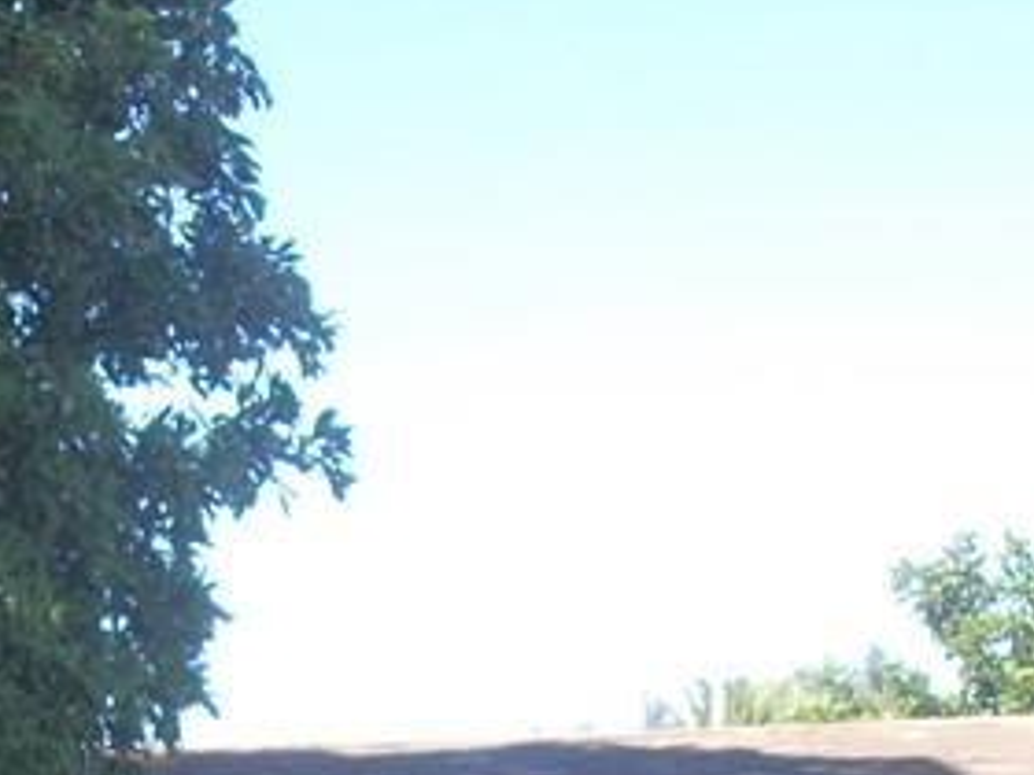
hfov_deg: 16.8
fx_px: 3495
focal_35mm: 117
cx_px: 292
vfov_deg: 11.9
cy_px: 1251
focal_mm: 5.7
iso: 80
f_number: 2.9
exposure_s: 1/320
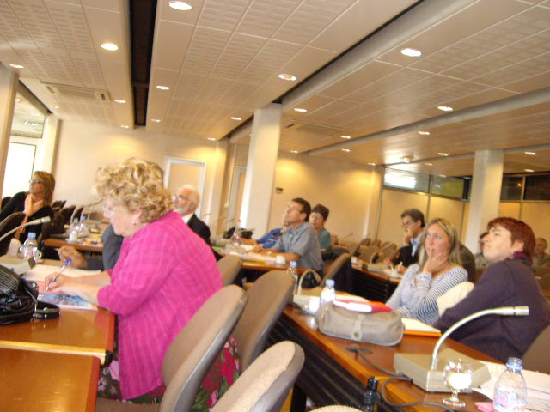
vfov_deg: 37.7
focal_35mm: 38
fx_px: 604
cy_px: 206
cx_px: 275
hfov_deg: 49.0
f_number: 2.7
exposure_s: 1/40
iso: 200
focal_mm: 6.2
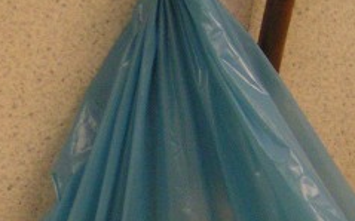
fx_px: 1305
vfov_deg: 9.5
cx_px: -10
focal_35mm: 135
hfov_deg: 15.2
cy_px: 311
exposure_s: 1/30
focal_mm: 5.8
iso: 200
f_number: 2.8
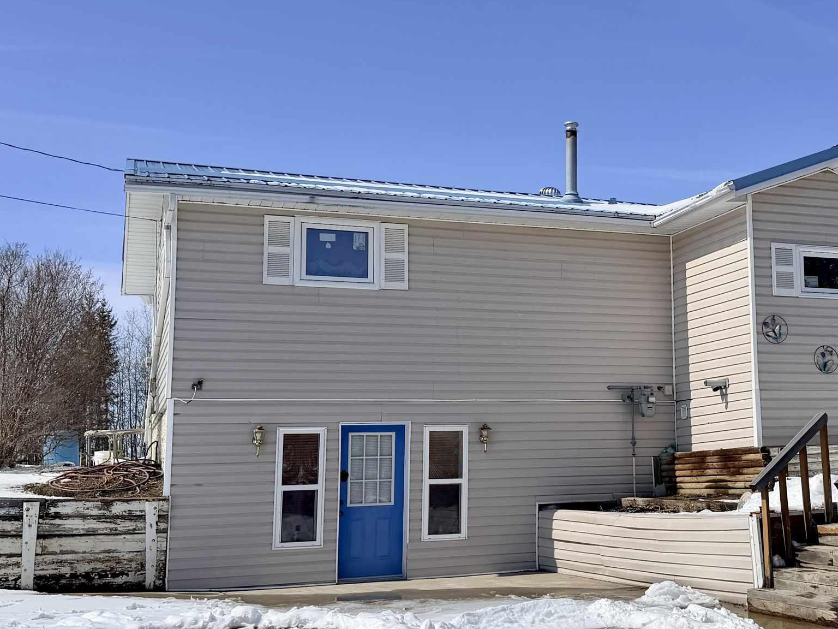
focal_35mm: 48
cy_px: 298
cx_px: 628
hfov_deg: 38.6
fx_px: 1162
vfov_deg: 30.3
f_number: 1.78
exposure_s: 1/11905
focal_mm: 6.76
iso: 80
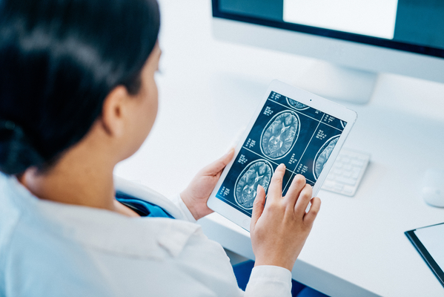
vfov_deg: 27.0
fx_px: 617
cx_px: 222
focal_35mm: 50
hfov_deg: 39.6
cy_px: 148
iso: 200
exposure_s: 1/200
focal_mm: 50
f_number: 2
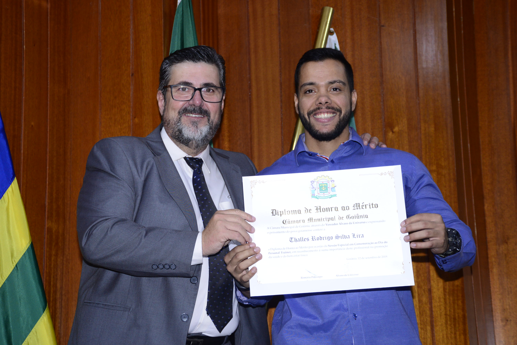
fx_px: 1006
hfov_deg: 28.8
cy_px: 172
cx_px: 258
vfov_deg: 19.5
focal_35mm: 70
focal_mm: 70
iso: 1600
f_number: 5.3
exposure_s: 1/125
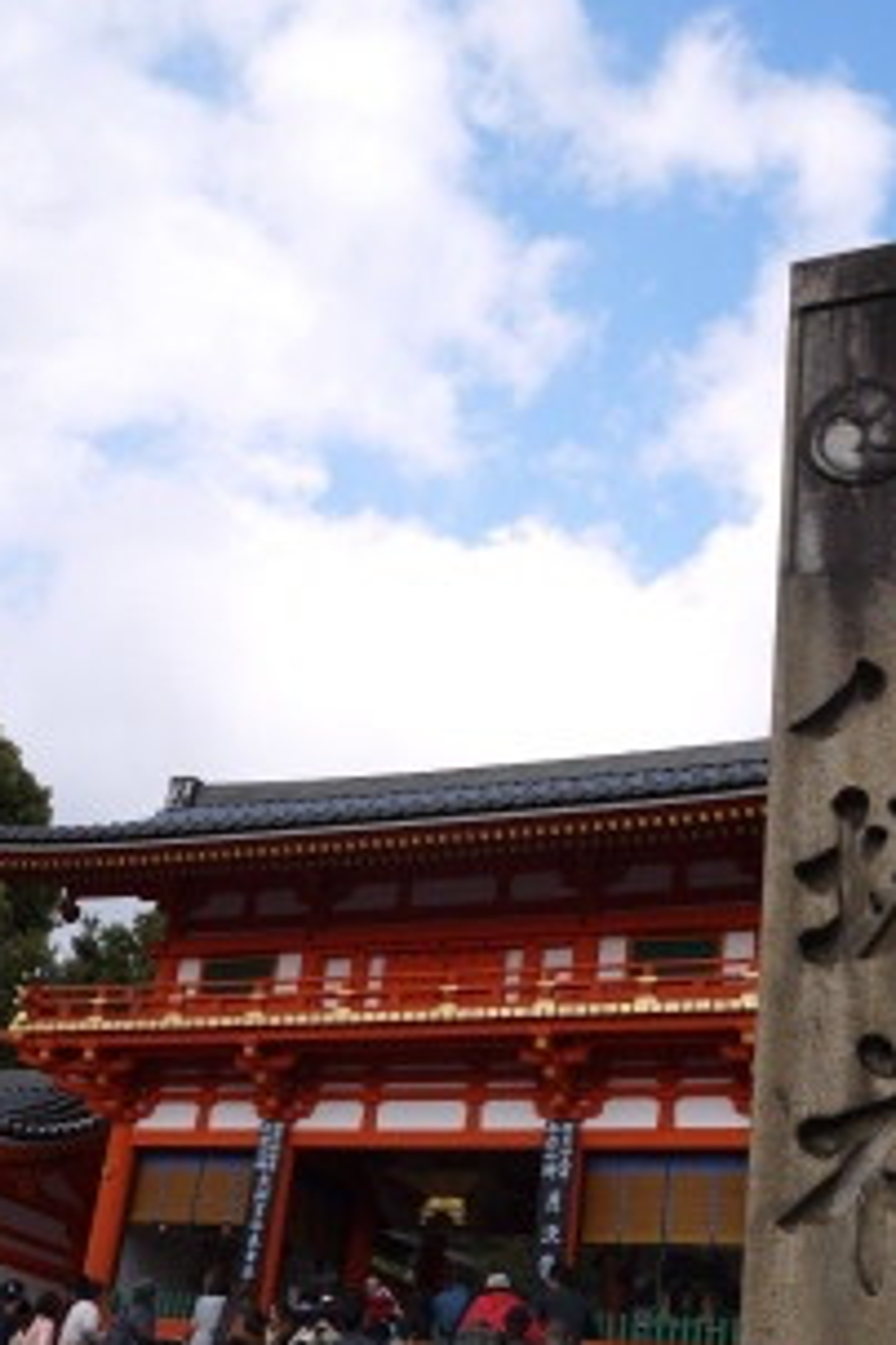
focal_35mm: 43
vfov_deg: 44.9
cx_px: 479
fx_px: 1605
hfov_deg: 31.2
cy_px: 870
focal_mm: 14
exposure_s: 1/320
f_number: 6.3
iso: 160
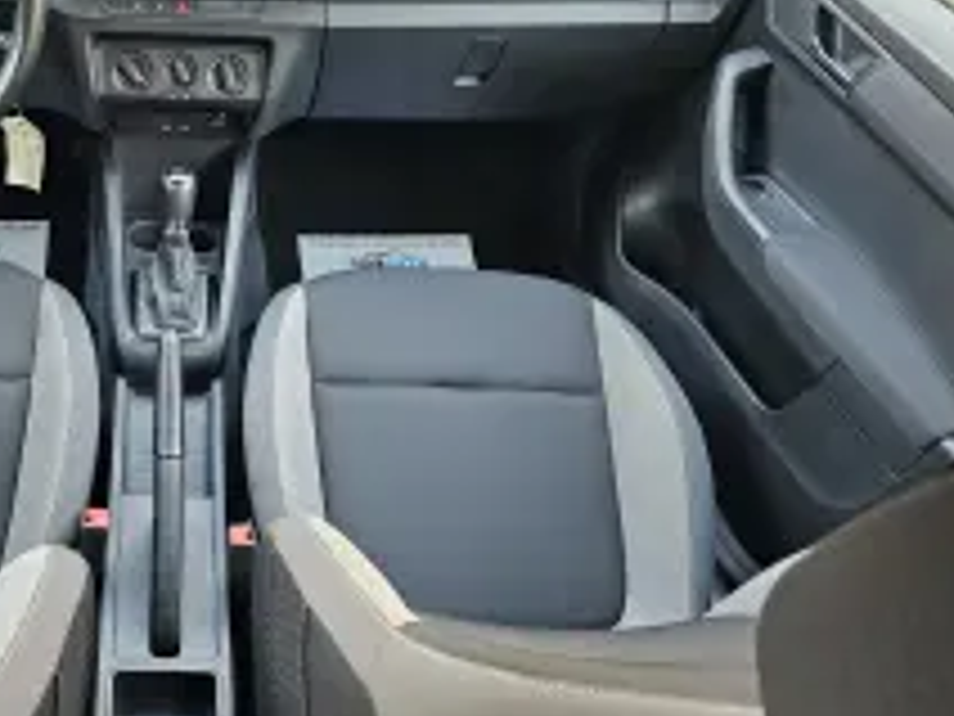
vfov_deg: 36.8
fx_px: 1075
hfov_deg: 45.4
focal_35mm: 39
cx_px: 189
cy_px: 333
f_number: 1.7
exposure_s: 1/50
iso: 500
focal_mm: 6.3
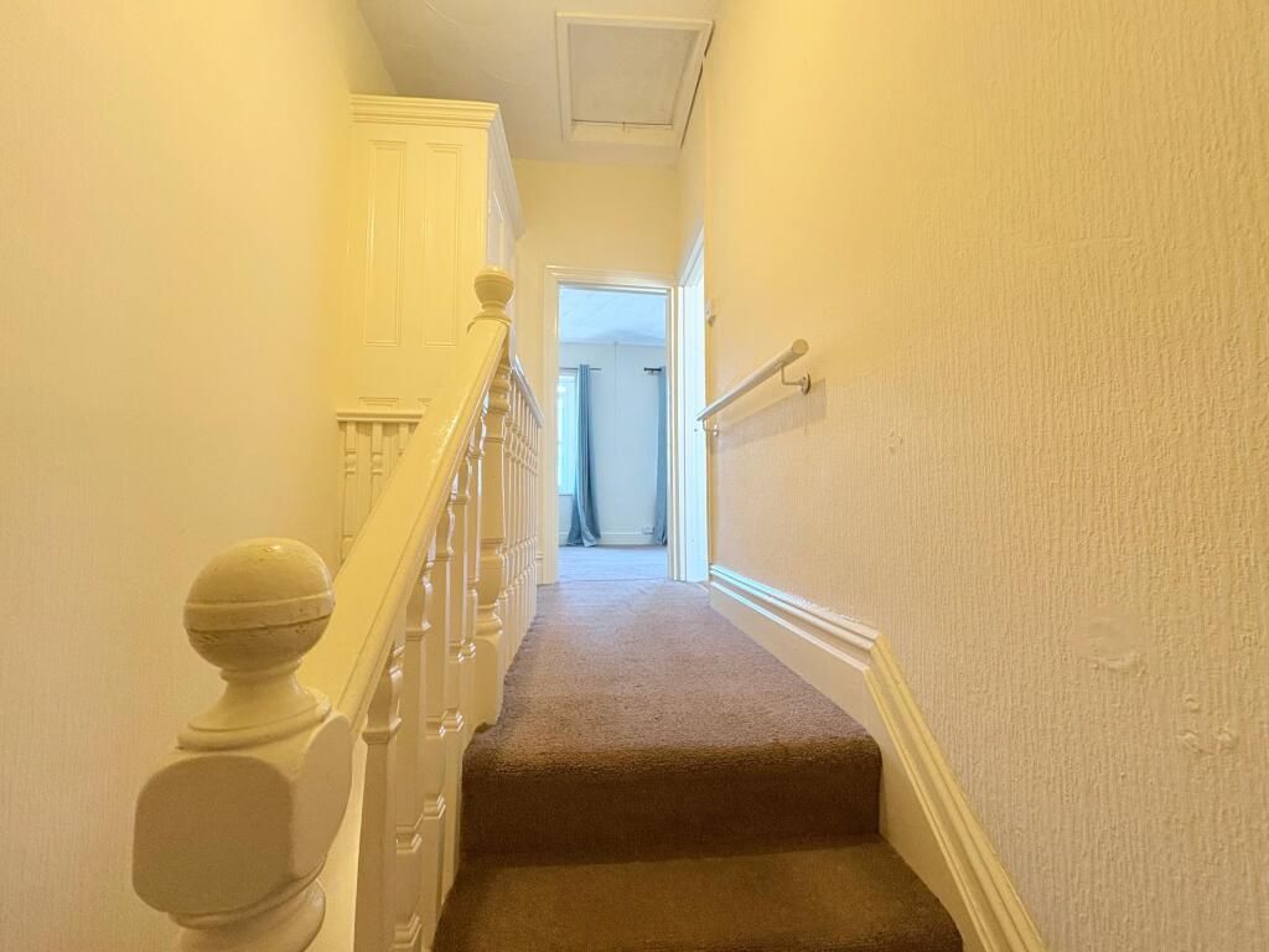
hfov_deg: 102.1
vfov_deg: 85.7
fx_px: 513
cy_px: 476
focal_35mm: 14
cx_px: 634
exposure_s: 1/100
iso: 320
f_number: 2.2
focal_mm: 2.22
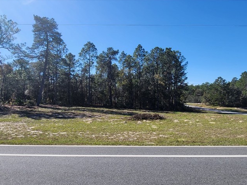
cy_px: 83
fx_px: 150
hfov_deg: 78.5
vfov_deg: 63.3
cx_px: 141
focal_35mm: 21
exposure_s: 1/1047
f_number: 2.2
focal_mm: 1.7
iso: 32
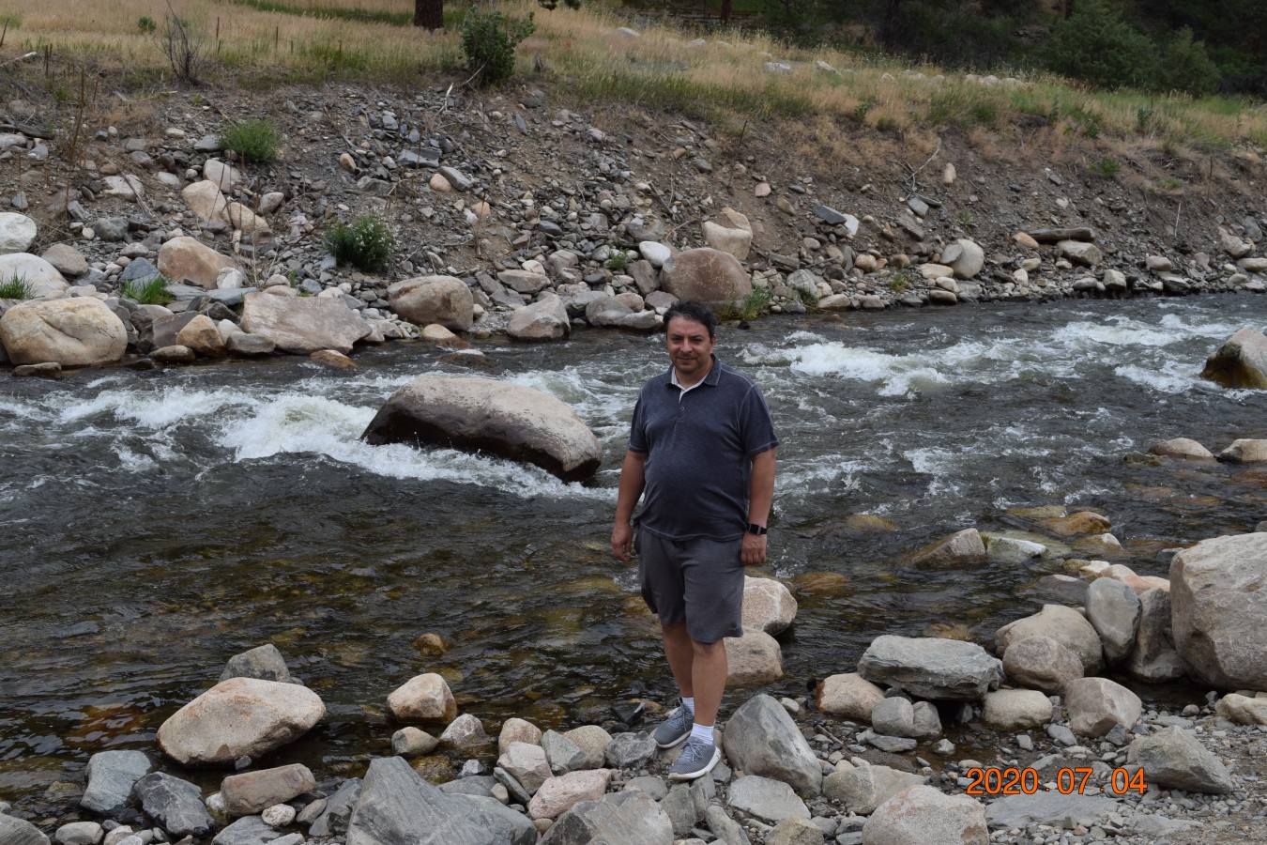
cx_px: 634
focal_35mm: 42
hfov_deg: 46.4
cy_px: 422
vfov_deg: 31.9
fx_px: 1478
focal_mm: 28
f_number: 8
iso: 220
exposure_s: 1/250
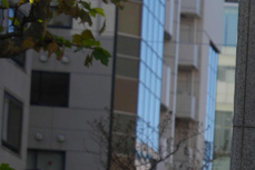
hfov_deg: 8.0
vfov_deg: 5.5
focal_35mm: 246
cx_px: 491
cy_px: 329
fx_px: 1744
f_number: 4
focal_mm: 55
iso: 100
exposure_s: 1/500
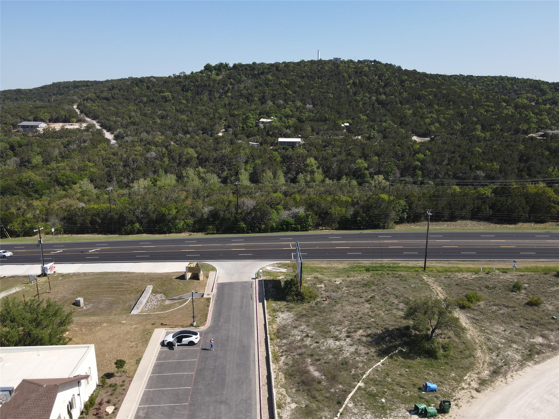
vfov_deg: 56.8
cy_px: 210
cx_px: 280
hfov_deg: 71.6
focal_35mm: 24
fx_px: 388
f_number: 2.8
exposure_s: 1/640
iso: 100
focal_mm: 4.5
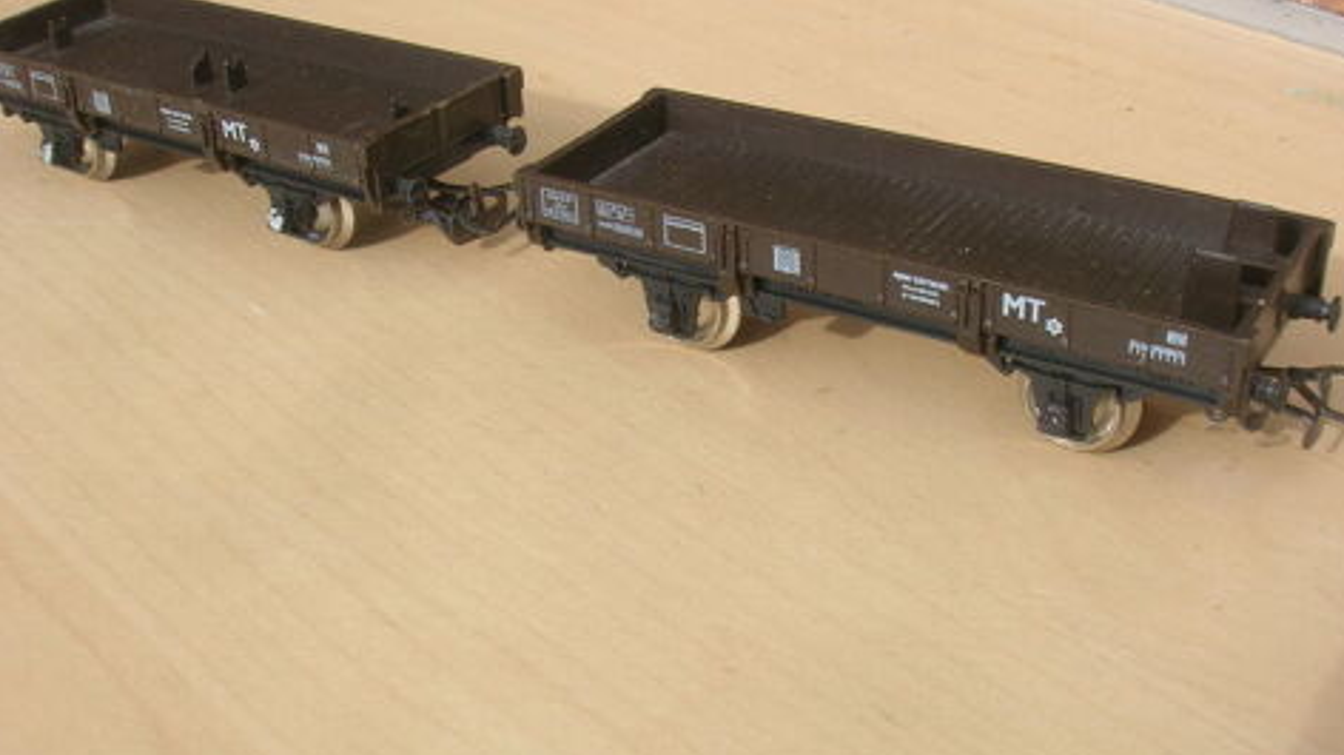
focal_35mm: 51
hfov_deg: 40.6
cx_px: 681
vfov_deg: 23.5
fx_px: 1817
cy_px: 419
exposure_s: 1/127
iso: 50
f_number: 5.4
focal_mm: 7.7
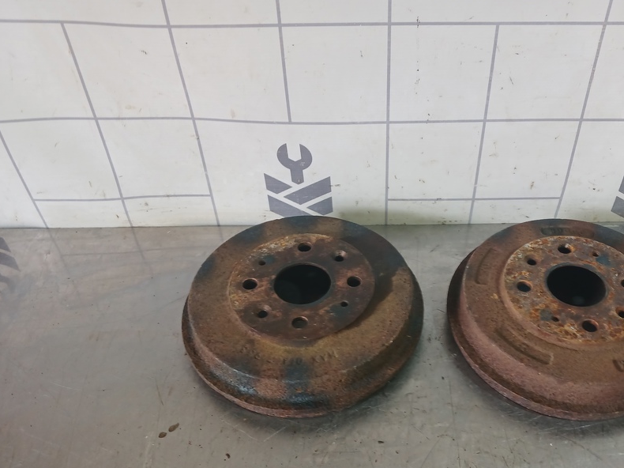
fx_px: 631
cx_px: 384
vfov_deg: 40.4
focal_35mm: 35
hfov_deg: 52.2
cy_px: 297
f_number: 1.8
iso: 100
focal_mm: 4
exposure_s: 1/50
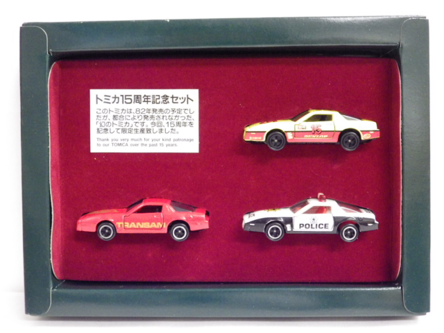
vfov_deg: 29.1
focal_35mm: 50
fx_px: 641
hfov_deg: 38.2
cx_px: 222
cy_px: 166
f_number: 3.8
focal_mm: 9
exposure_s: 1/25
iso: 1000
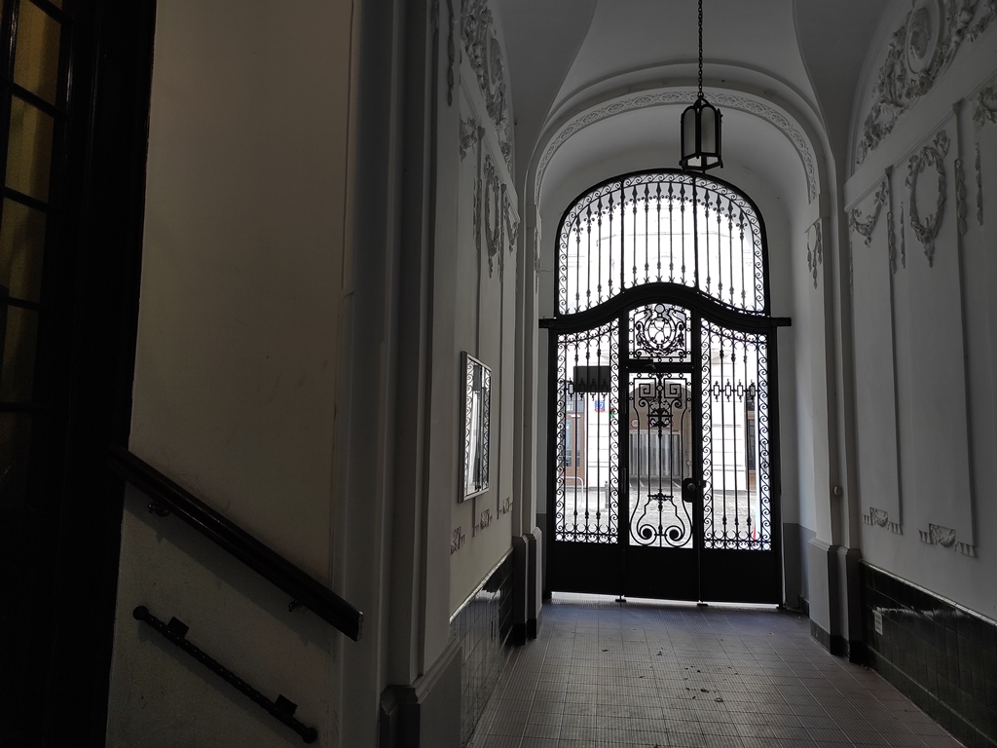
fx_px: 720
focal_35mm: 25
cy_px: 374
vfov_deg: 54.9
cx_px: 498
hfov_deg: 69.4
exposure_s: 1/100
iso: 100
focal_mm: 5.43
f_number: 1.89
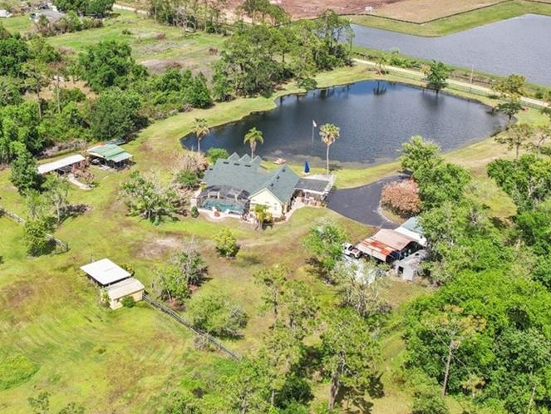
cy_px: 147
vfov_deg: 28.4
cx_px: 186
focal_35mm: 51
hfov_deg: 37.1
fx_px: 812
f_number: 2.8
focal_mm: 8.4
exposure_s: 1/2000
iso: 110
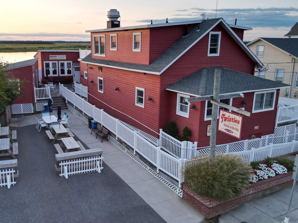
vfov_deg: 43.0
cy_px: 113
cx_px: 120
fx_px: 284
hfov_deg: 55.0
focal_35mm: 33
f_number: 1.7
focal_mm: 6.72
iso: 100
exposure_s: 1/50
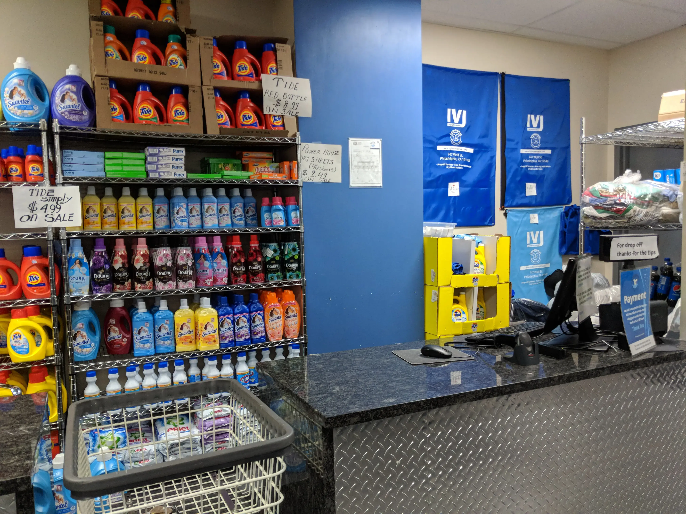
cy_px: 257
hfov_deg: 65.3
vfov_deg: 51.4
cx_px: 343
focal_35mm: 27
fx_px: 535
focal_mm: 4.44
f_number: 1.8
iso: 235
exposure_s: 1/120
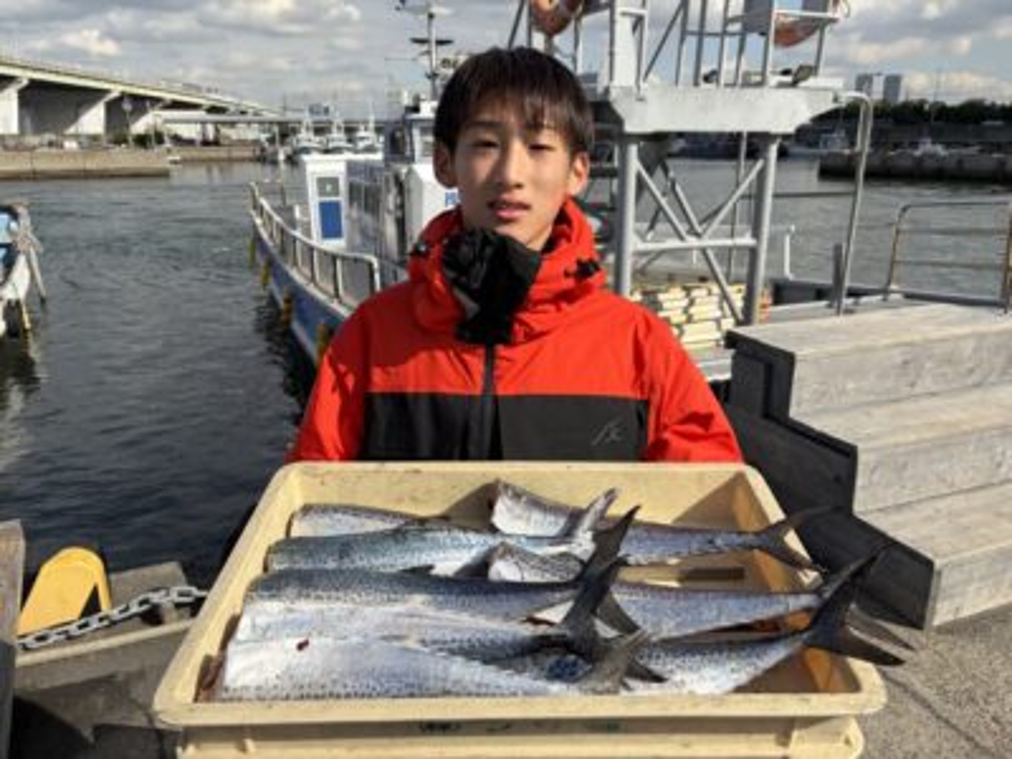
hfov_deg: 67.3
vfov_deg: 53.1
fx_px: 760
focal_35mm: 26
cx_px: 506
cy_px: 380
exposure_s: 1/6993
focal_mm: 5.96
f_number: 1.6
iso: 64
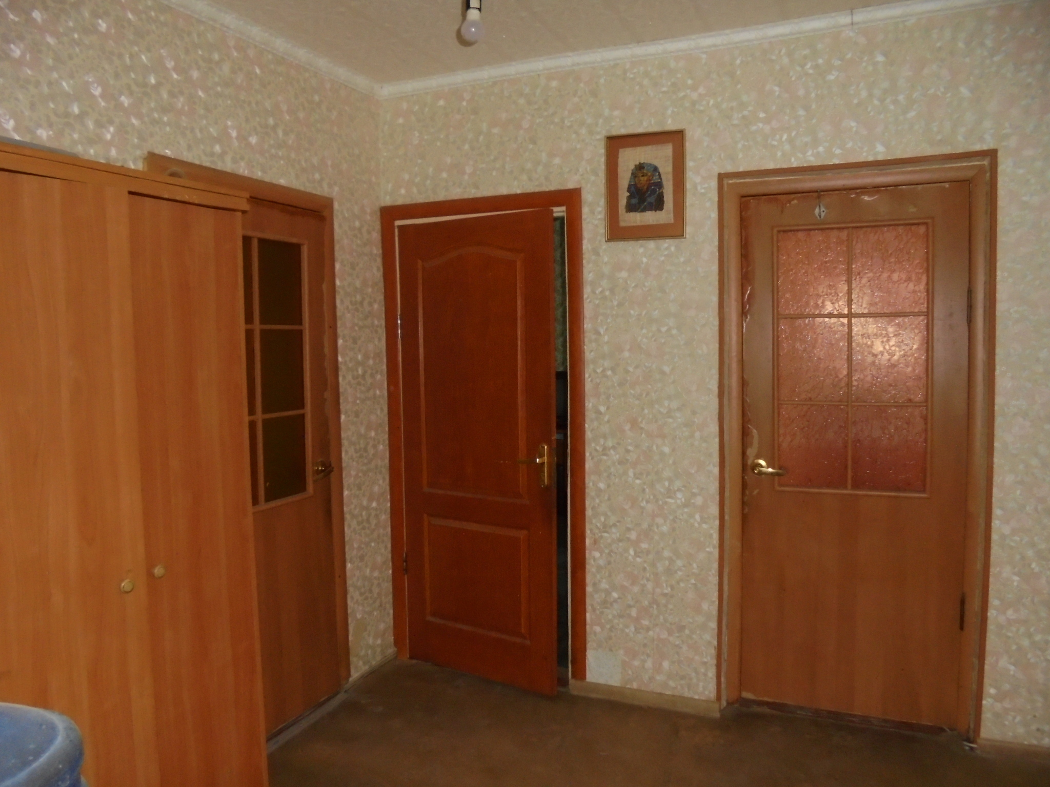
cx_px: 525
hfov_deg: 67.3
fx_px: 789
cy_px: 394
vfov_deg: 53.1
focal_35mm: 26
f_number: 3.5
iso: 400
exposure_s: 1/30
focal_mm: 4.6
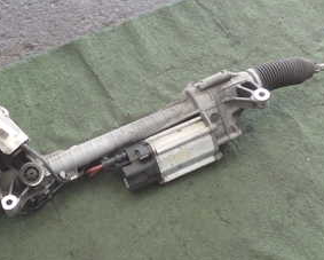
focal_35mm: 62
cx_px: 116
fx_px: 595
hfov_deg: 30.3
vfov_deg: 24.6
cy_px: 147
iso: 200
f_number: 2.3
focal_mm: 5.4
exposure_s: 1/40
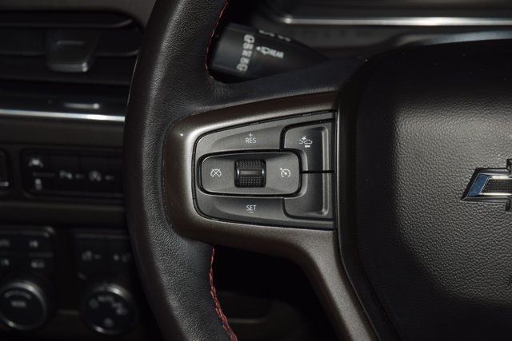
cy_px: 170
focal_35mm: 105
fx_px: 1494
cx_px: 256
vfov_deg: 13.0
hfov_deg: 19.5
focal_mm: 70
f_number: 8
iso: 100
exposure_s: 1/125
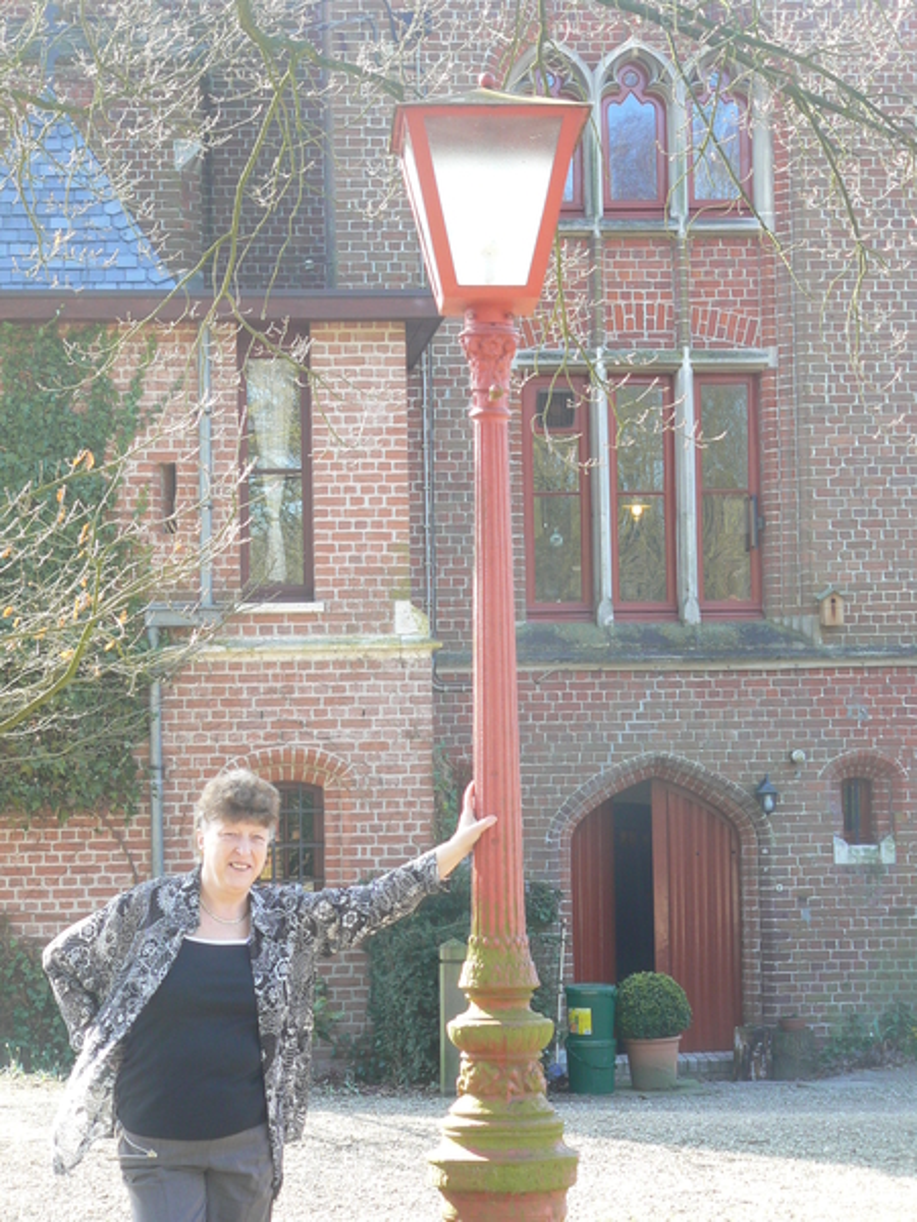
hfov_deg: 17.0
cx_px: 458
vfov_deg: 22.5
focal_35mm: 87
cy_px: 611
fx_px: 3073
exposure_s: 1/80
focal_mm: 14.5
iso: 80
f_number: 3.2
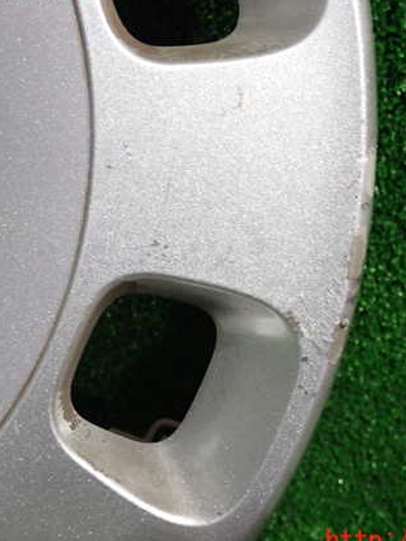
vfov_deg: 32.7
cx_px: 230
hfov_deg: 24.8
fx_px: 922
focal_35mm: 59
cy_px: 266
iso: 640
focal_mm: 7.31
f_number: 2.8
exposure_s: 1/40
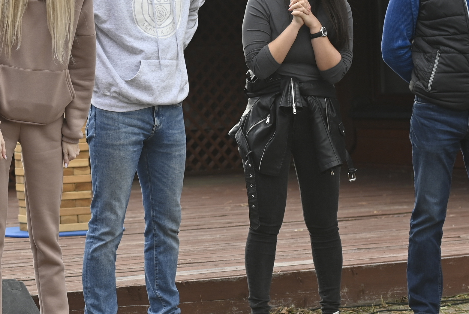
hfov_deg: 11.9
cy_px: 90
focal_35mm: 172
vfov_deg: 8.0
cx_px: 158
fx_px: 2243
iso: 160
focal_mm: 70
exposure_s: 1/400
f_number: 4
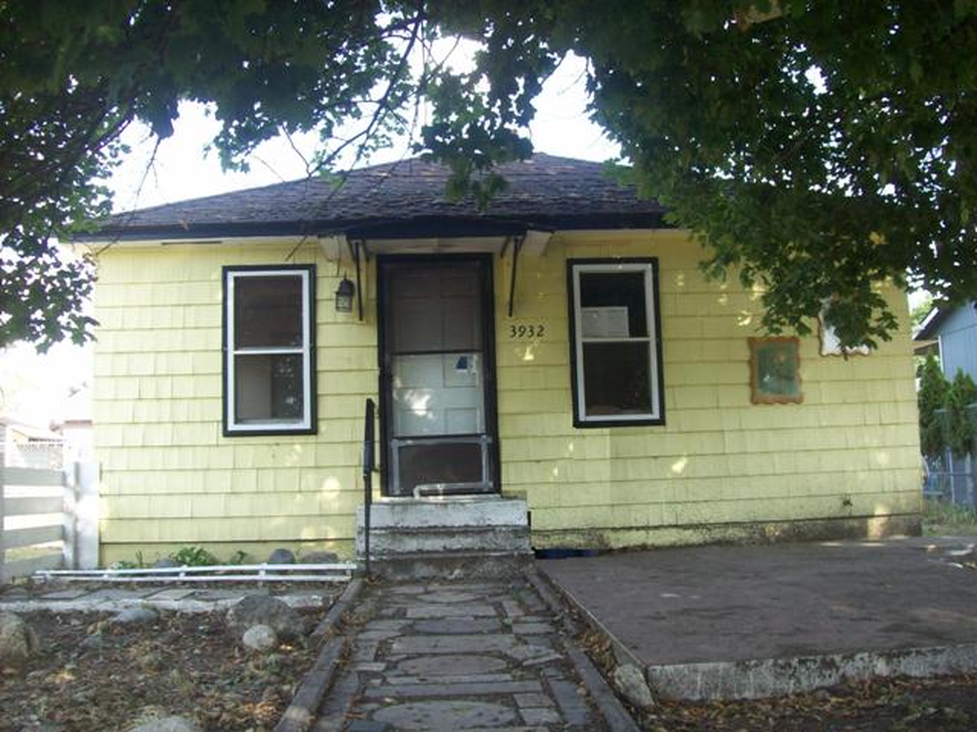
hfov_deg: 51.4
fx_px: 1016
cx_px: 488
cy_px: 366
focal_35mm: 36
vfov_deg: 39.7
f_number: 2.7
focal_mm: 6
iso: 80
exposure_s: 1/137
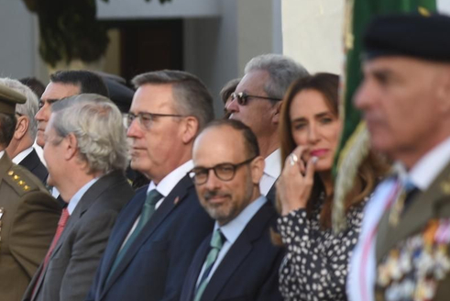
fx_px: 8154
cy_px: 306
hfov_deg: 3.2
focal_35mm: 652
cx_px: -196
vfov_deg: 2.1
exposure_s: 1/160
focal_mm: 200
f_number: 4
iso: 110
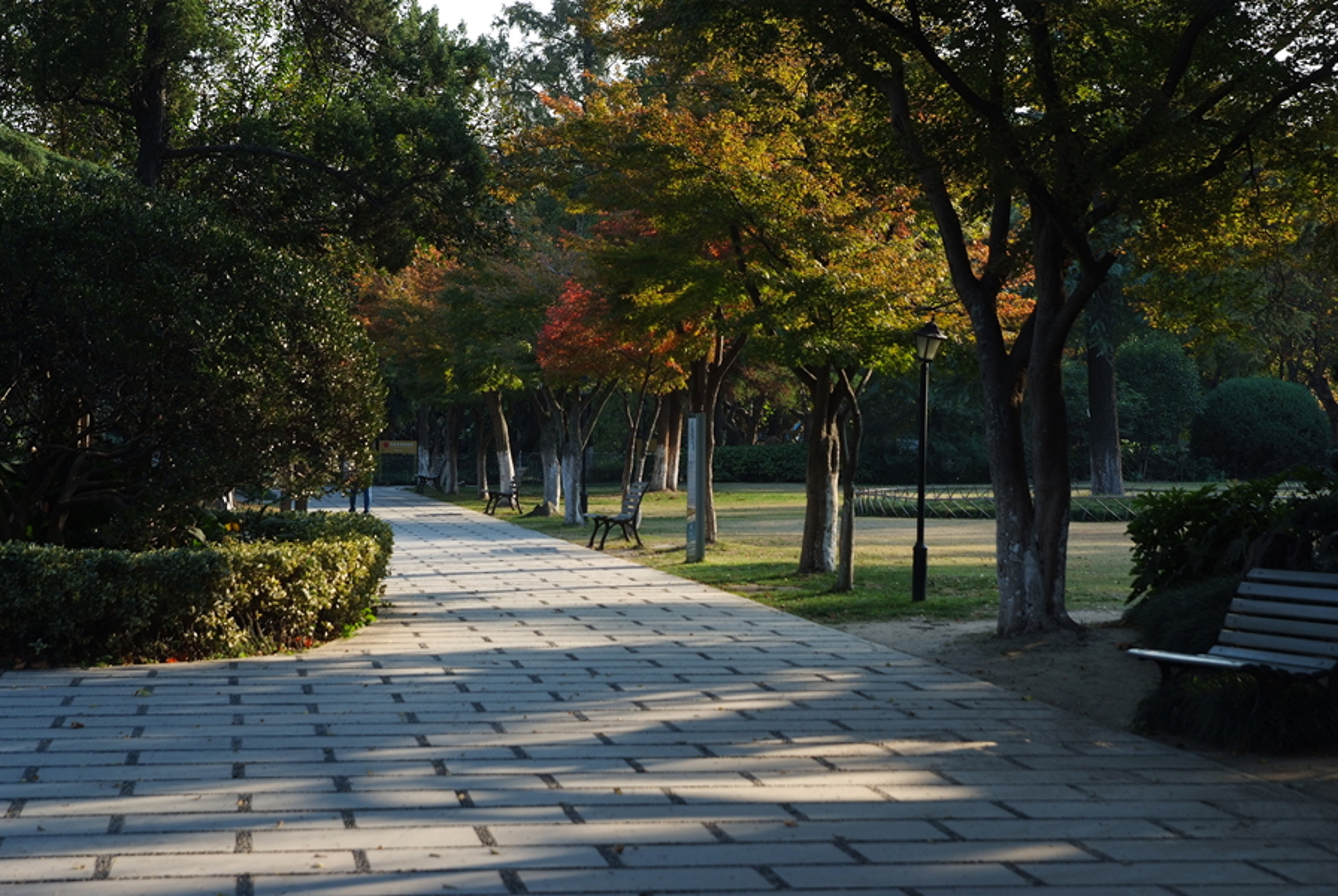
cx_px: 669
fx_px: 1786
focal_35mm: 48
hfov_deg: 41.1
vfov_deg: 28.2
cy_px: 448
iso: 200
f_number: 6.3
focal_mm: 32
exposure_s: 1/160
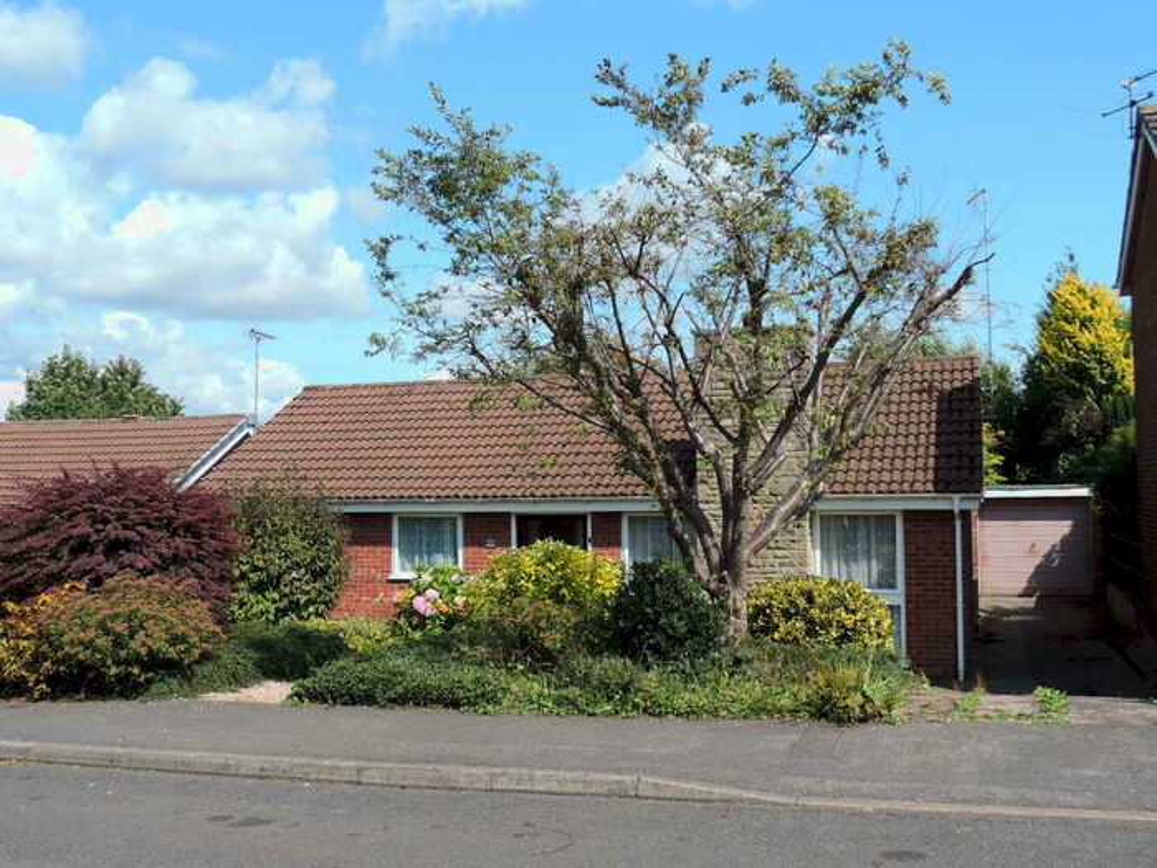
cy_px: 434
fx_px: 1170
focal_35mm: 35
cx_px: 578
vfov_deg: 40.7
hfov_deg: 52.6
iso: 80
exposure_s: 1/800
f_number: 3.3
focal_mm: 6.2
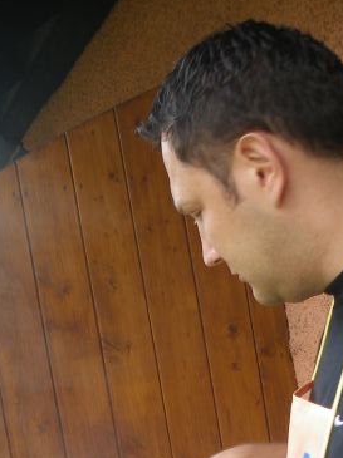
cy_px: 493
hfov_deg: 18.6
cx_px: 148
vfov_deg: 23.4
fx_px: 1046
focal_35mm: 79
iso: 80
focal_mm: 6.3
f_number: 3.5
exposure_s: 1/125
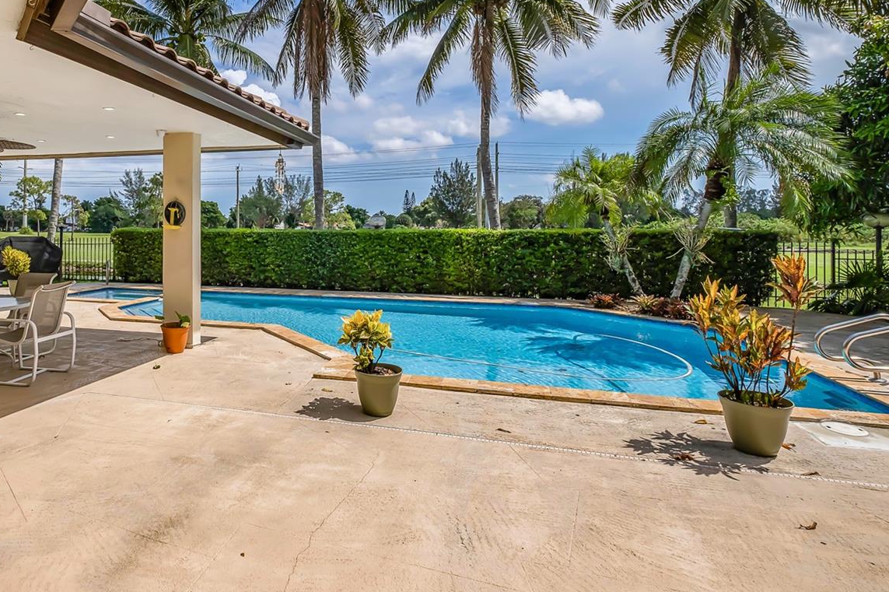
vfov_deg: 58.9
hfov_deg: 79.3
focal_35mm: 21
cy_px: 235
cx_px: 317
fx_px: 518
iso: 250
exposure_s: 1/1000
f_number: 8
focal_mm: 10
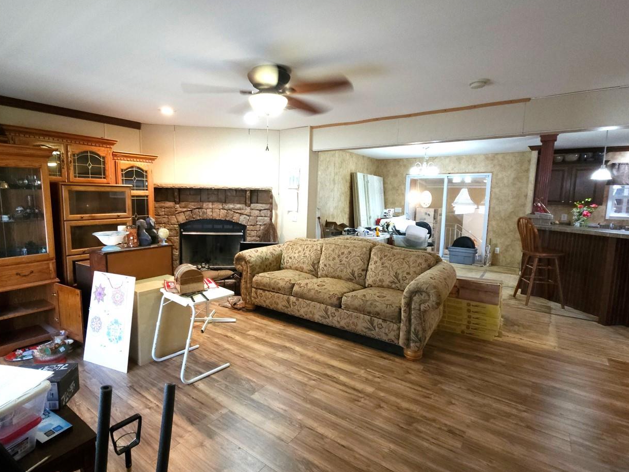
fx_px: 309
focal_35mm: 17
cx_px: 281
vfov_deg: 74.7
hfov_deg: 90.7
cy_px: 235
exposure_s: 1/15
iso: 200
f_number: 2.2
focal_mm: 2.2
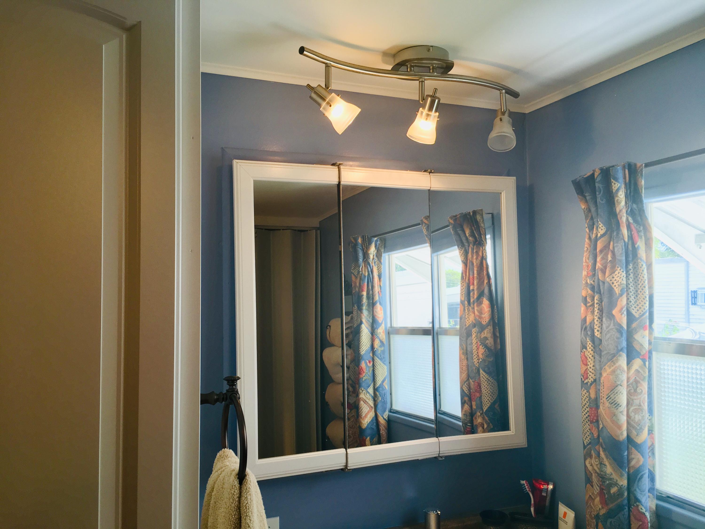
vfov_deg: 48.2
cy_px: 264
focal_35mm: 29
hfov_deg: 61.7
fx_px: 591
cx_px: 352
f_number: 2.2
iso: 25
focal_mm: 4.15
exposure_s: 1/100
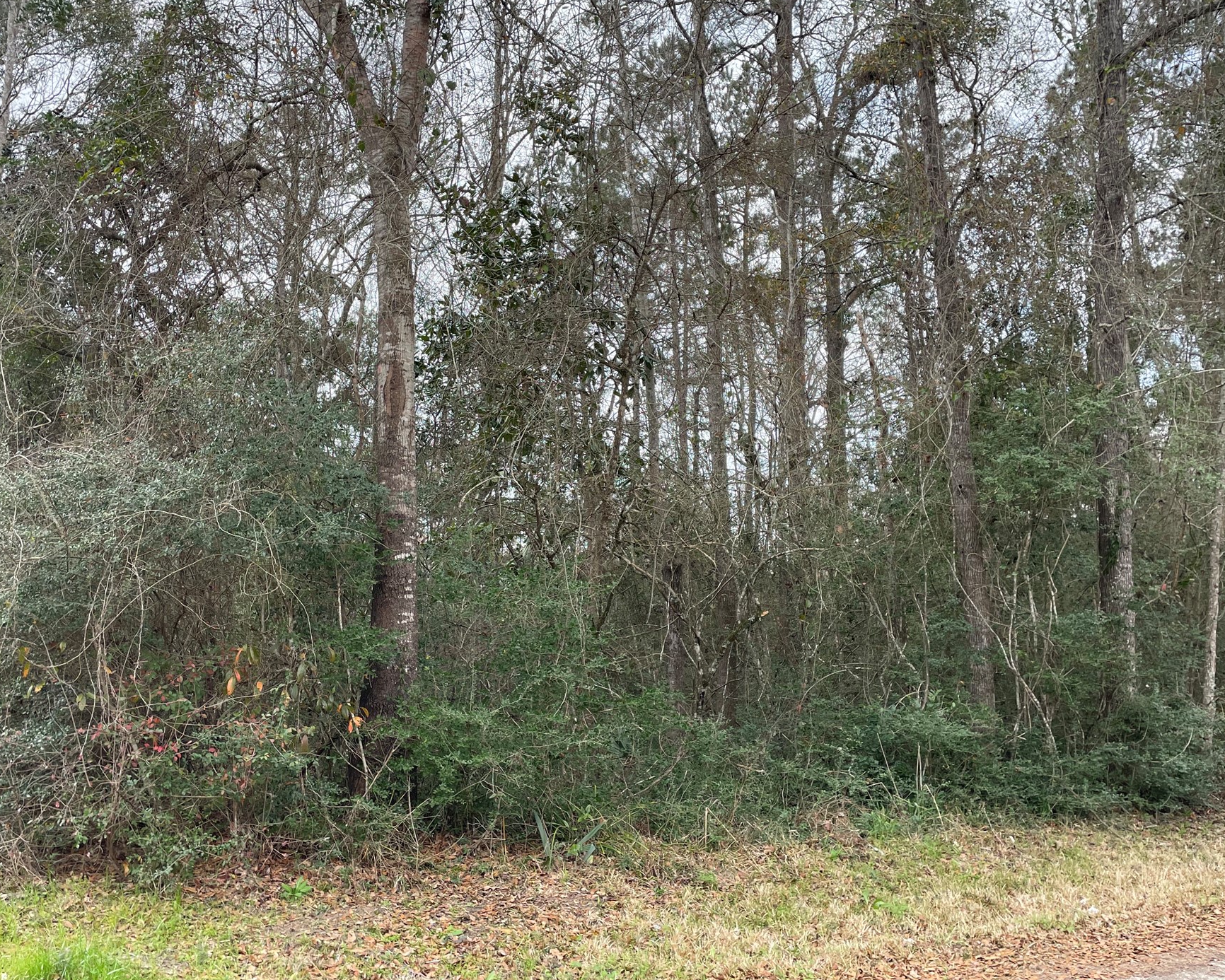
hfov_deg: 58.6
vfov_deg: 48.5
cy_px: 457
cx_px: 534
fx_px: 1088
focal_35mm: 30
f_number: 1.6
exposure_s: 1/759
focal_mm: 4.2
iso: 32
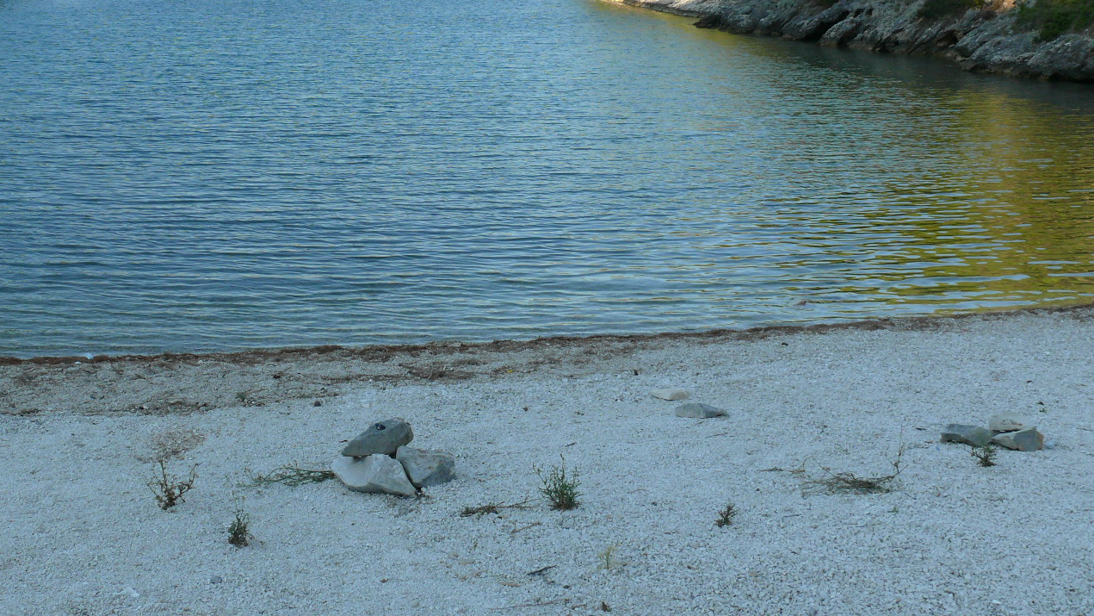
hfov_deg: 42.7
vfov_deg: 24.8
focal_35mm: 48
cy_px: 210
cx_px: 435
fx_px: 1392
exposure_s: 1/125
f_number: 3.6
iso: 100
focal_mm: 7.4
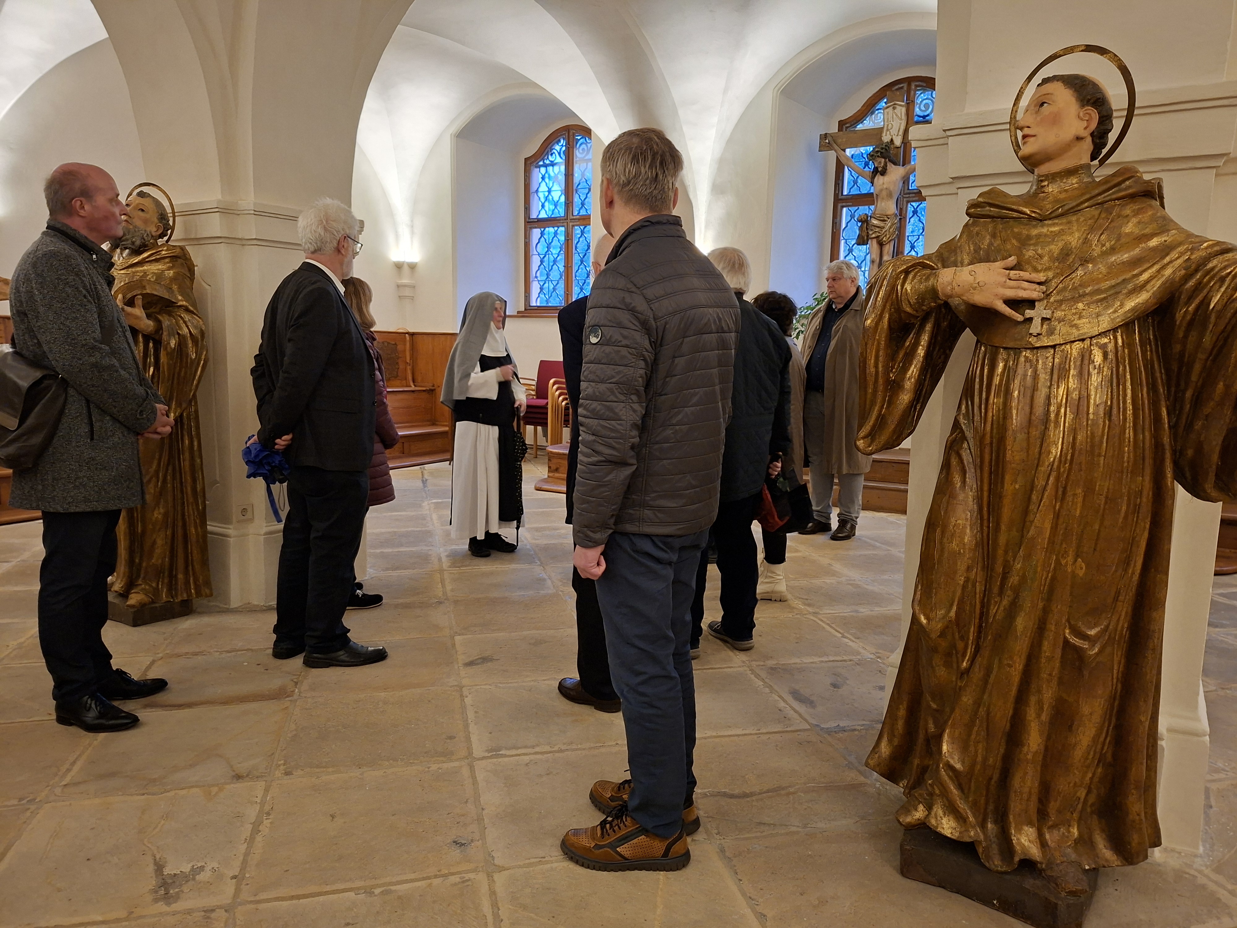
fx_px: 822
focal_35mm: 23
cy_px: 464
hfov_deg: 73.9
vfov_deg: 58.9
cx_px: 618
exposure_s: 1/25
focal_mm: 5.54
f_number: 1.8
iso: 500
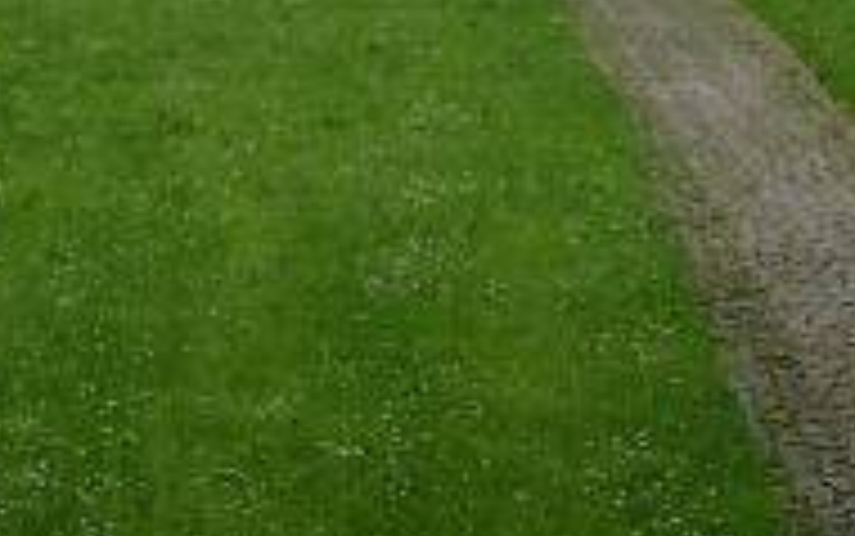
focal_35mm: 152
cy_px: -748
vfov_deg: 8.0
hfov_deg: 13.8
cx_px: 369
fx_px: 3544
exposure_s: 1/495
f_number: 4
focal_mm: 7.13
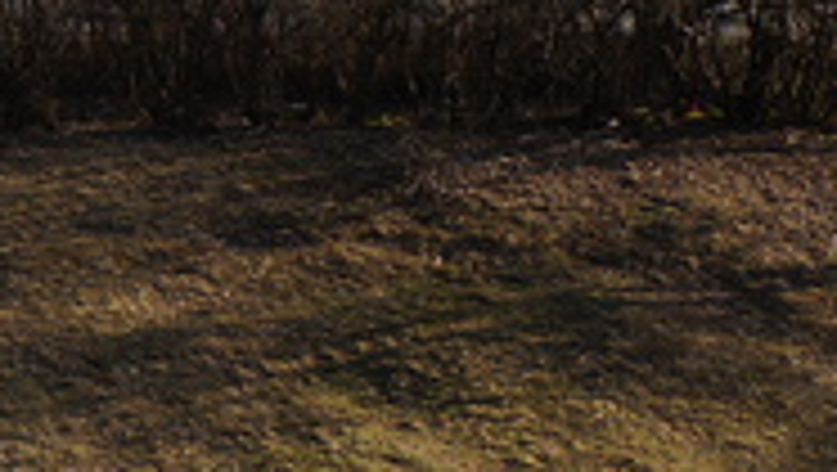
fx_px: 8761
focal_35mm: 394
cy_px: -659
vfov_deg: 3.1
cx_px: -220
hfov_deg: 5.4
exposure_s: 1/200
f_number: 8
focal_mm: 55
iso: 100
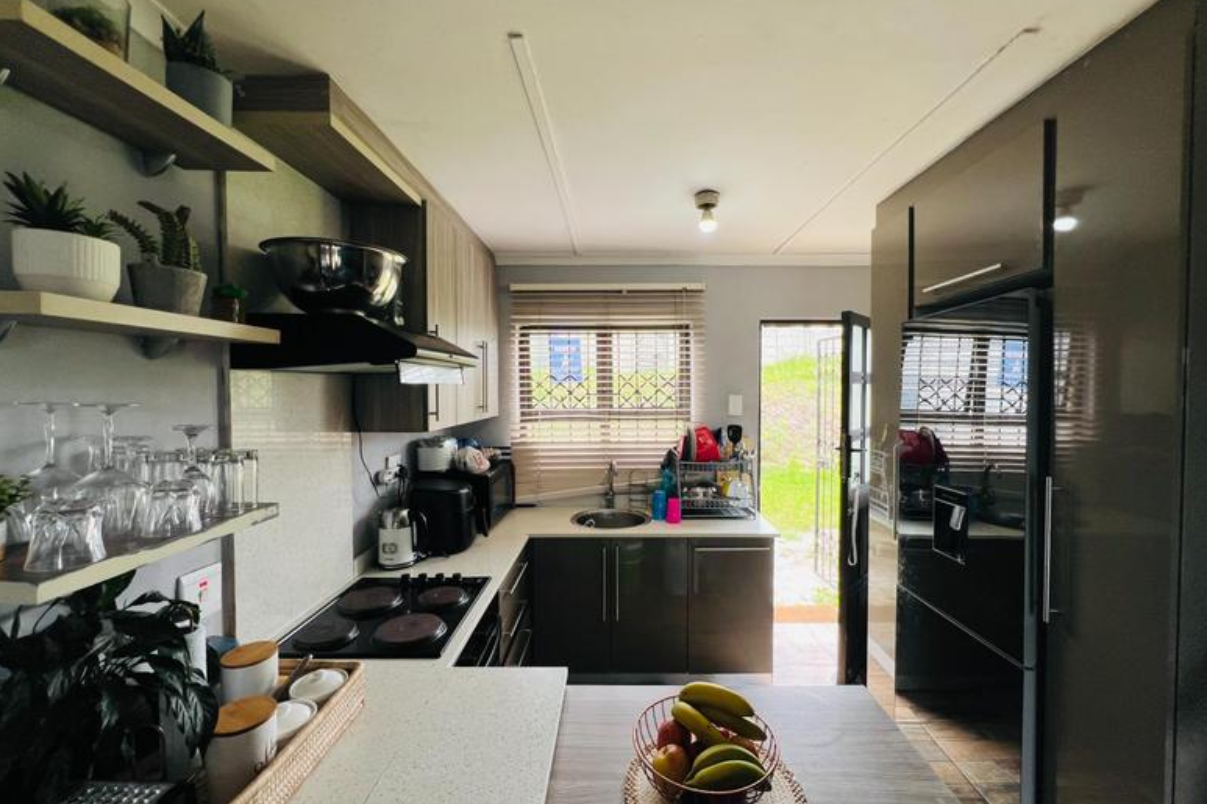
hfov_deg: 104.2
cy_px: 403
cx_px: 620
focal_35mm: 14
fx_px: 469
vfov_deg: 81.2
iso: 50
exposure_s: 1/99
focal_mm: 1.57
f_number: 1.8
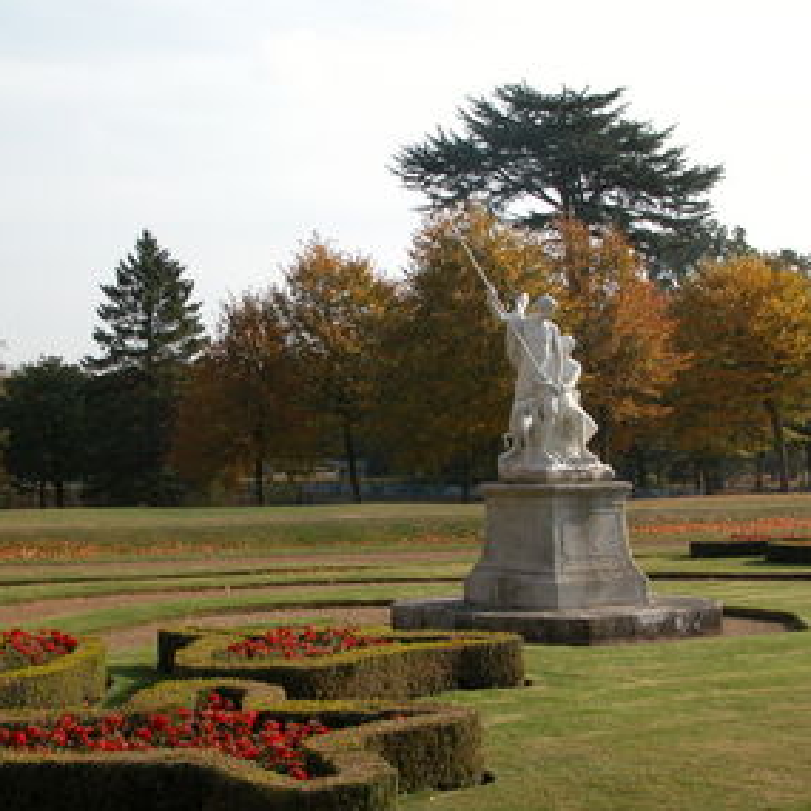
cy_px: 398
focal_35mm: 62
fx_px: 1643
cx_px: 339
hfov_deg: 27.7
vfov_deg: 27.7
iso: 100
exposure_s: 1/243
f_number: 6.8
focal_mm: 12.7
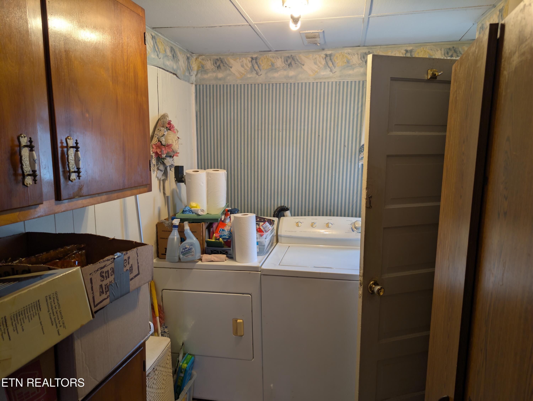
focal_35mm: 24
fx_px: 370
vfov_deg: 56.9
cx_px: 266
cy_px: 200
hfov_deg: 71.5
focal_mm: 6.9
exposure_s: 1/20
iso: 54
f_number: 1.68
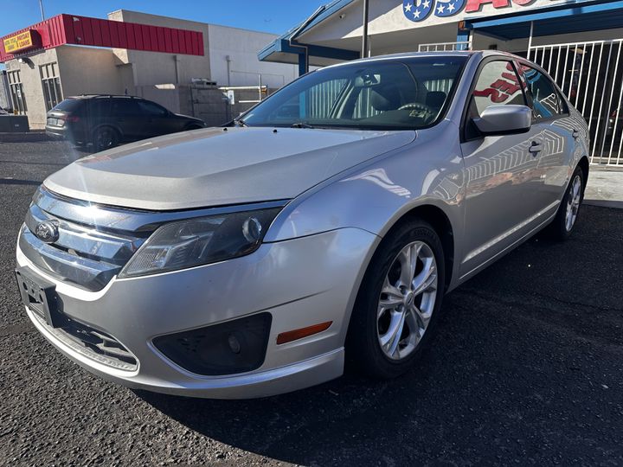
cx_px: 312
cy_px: 234
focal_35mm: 24
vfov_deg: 56.8
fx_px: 432
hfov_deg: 71.6
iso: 80
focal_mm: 6.86
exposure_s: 1/2525
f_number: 1.78
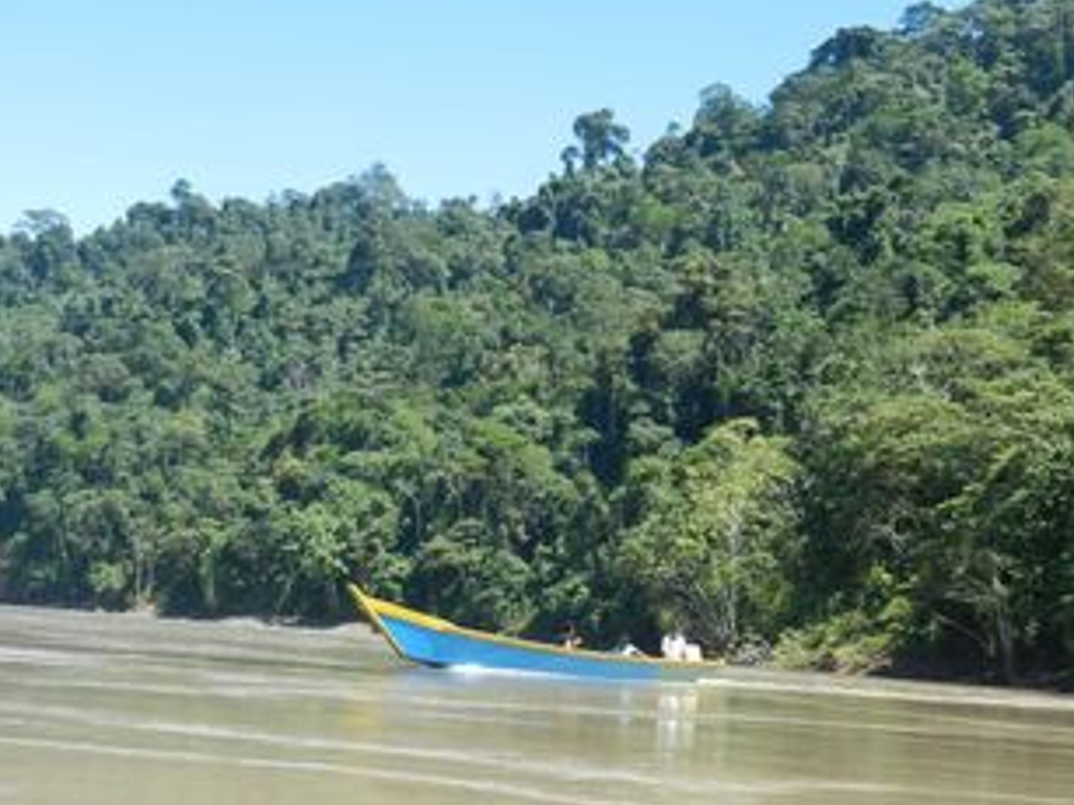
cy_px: 522
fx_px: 2140
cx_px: 577
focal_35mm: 69
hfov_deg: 28.2
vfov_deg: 21.2
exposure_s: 1/400
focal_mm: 9.4
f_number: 4.4
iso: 160
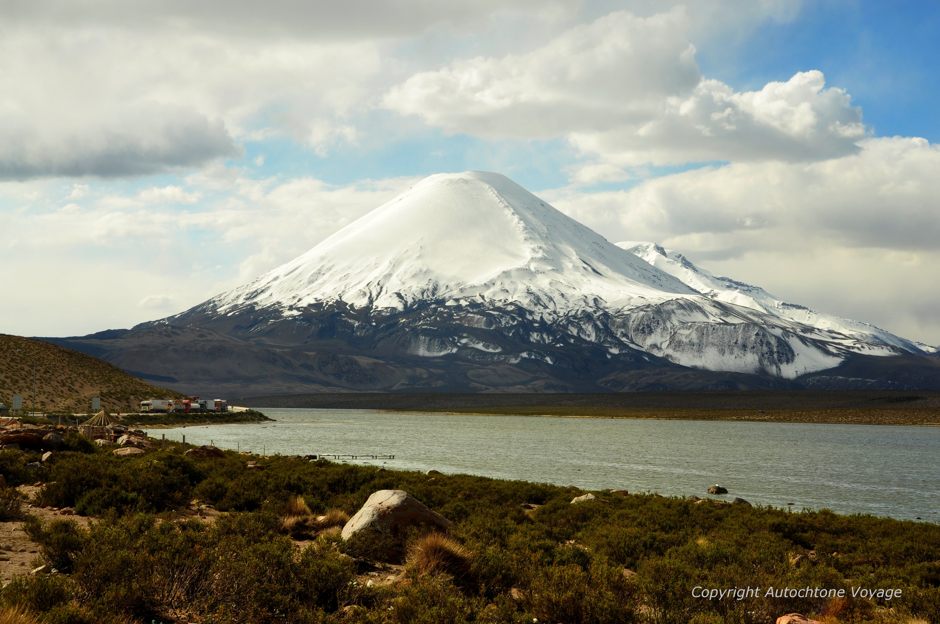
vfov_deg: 20.6
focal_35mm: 66
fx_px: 1721
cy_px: 312
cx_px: 470
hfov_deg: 30.5
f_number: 11
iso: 200
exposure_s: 1/400
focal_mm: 44
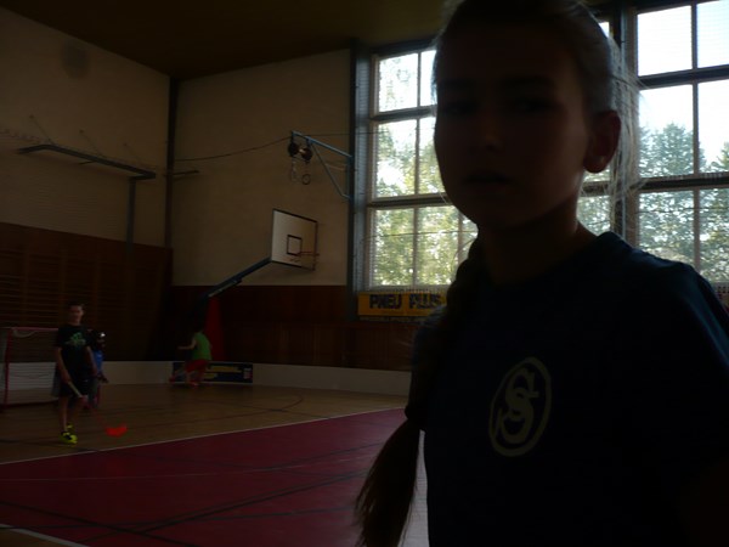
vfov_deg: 40.7
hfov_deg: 52.6
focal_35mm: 35
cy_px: 274
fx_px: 737
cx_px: 364
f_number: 2.8
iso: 100
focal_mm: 5.8
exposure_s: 1/125
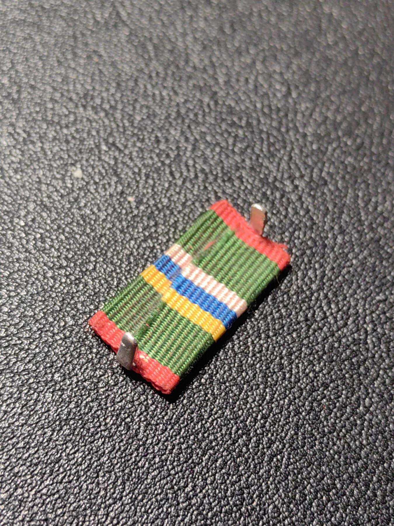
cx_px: 197
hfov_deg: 29.1
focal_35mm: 50
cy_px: 263
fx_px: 759
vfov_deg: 38.2
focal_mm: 5.75
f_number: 2
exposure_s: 1/100
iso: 125
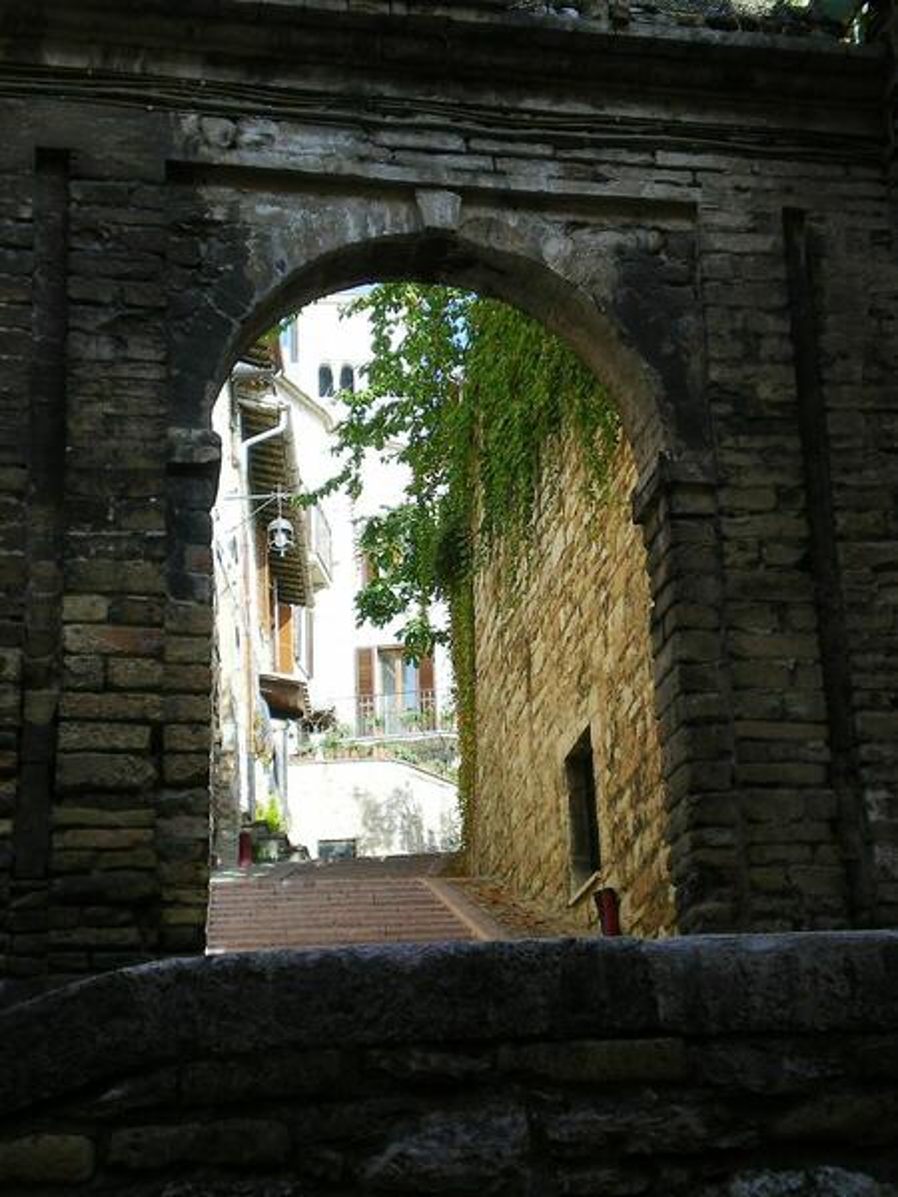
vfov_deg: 32.7
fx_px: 2041
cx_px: 449
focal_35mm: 59
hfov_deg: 24.8
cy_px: 598
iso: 50
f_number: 4.2
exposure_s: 1/250
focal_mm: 10.3
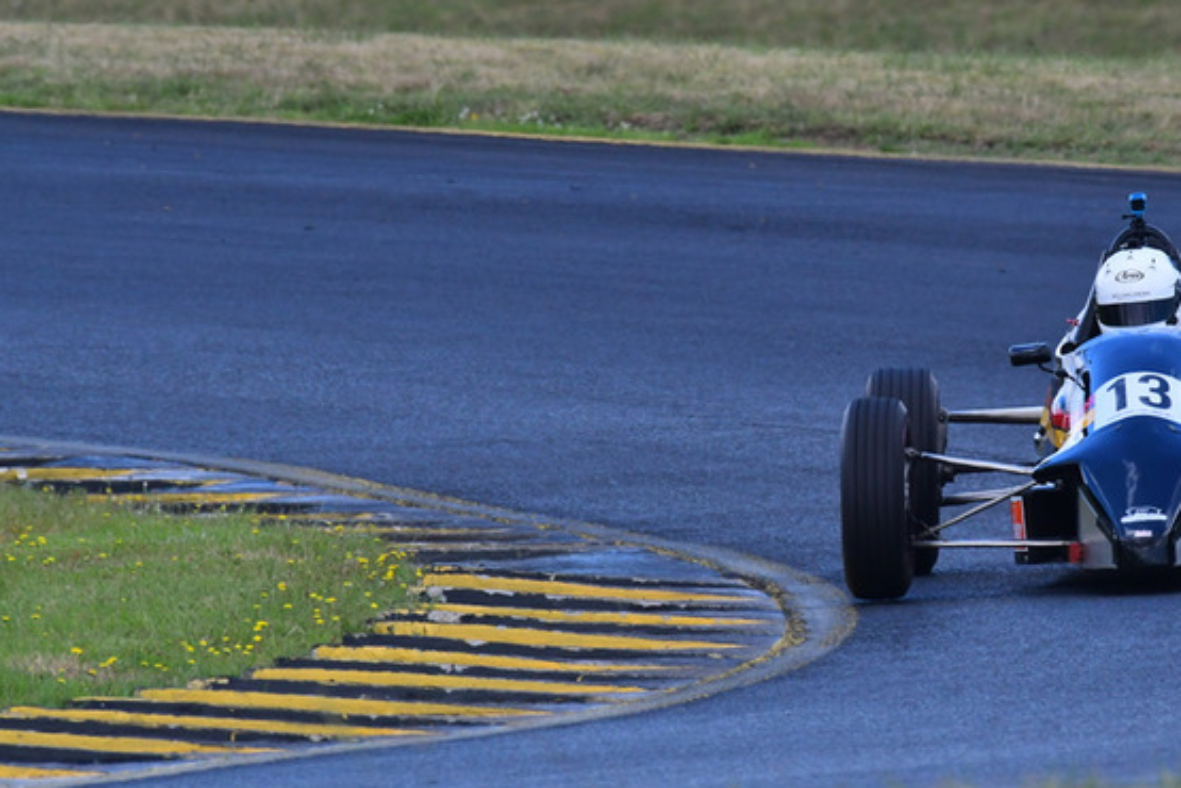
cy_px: 245
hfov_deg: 1.9
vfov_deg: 1.3
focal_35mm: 1081
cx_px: 849
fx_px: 35460
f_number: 11
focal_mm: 500
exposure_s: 1/640
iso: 1000
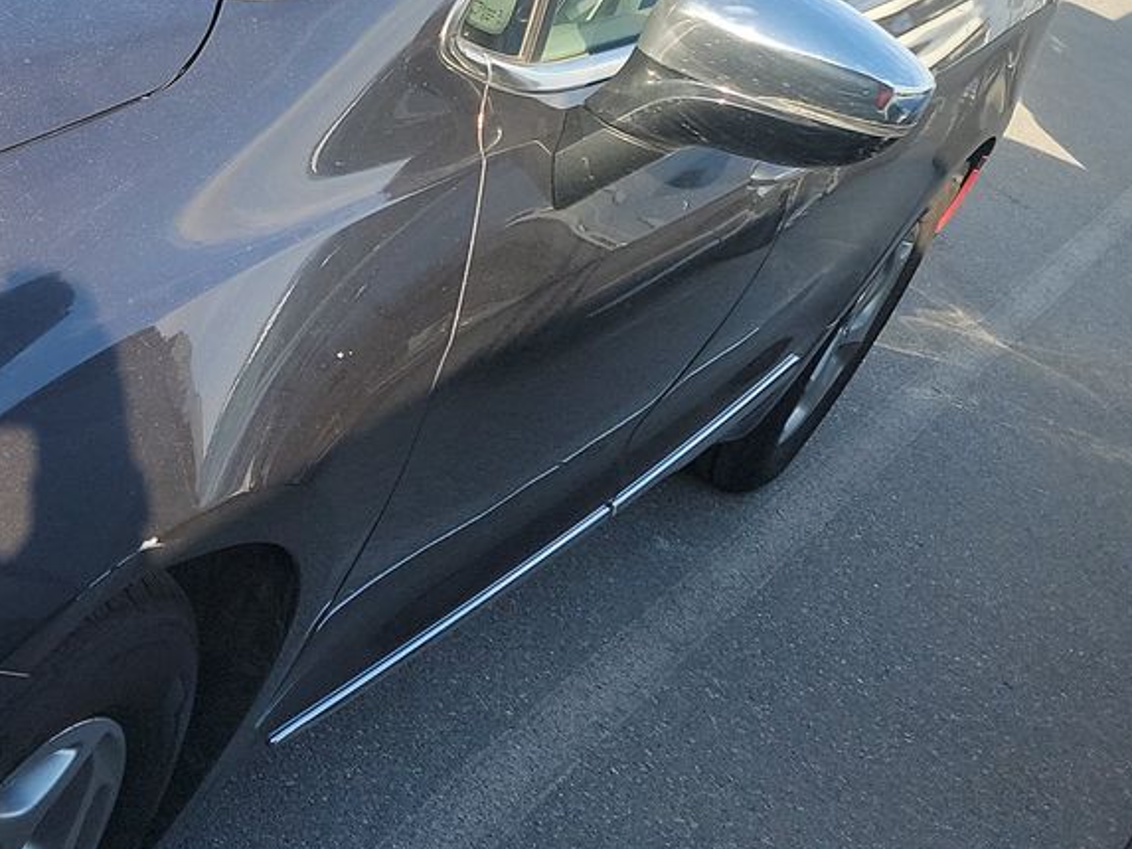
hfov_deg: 25.8
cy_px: 65
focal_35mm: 67
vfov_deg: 21.4
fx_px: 2191
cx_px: -237
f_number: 1.8
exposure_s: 1/320
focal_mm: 6.7
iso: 50
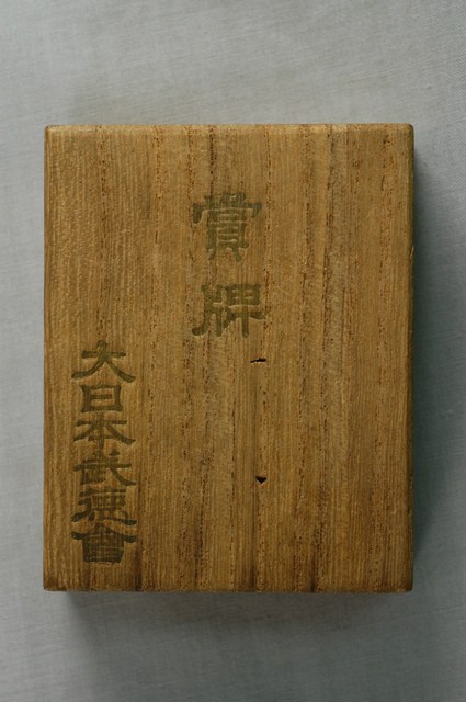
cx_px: 233
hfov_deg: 15.1
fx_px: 1752
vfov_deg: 22.6
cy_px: 351
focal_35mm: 90
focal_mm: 60
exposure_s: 1/20
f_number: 8
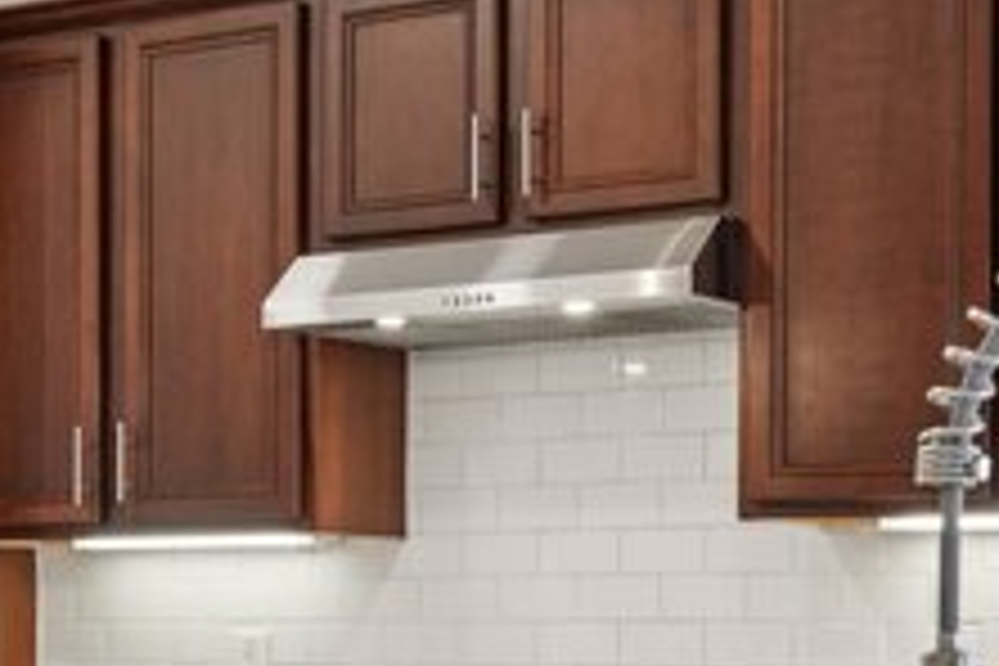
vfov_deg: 13.4
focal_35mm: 101
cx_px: 207
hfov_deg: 20.0
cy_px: 632
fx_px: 2803
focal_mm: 35
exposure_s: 1/8
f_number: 8
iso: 400
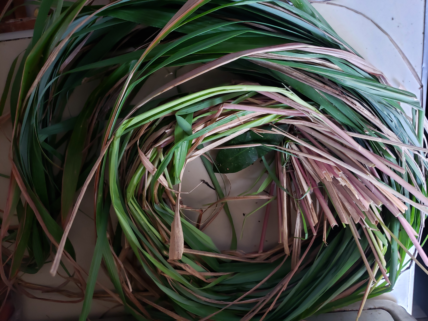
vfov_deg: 53.1
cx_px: 214
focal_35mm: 26
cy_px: 160
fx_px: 321
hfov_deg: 67.3
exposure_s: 1/38
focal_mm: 4.3
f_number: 1.5
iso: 250
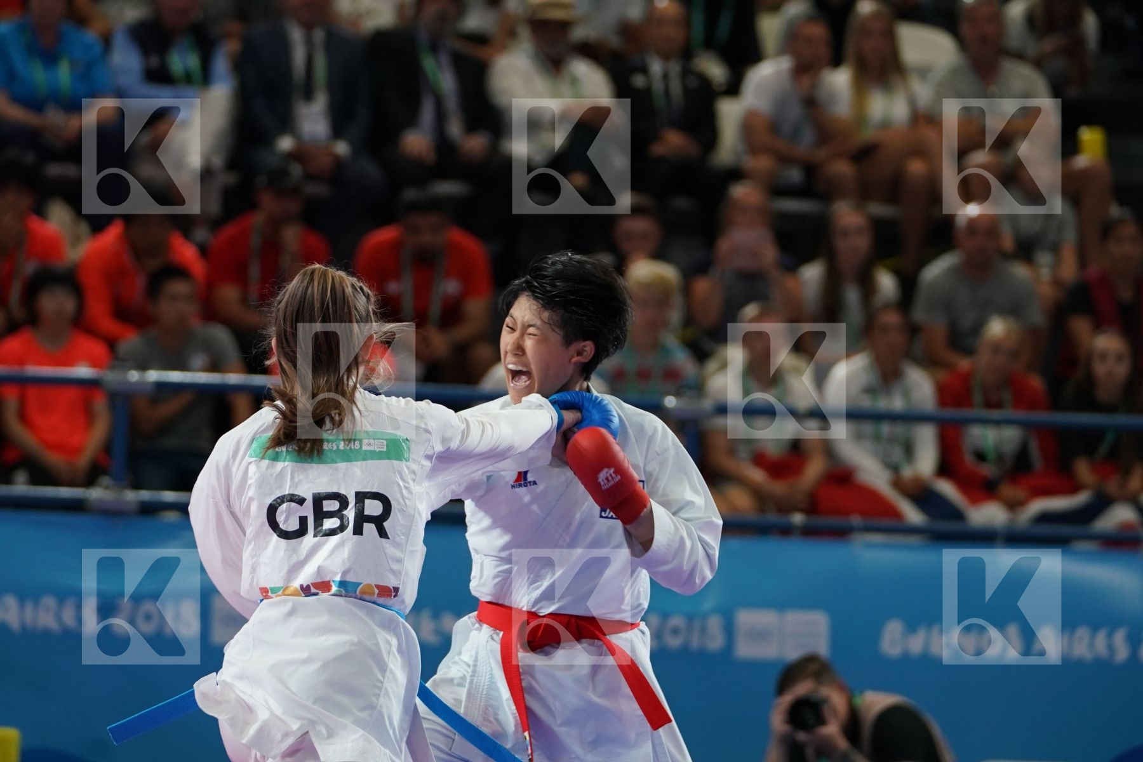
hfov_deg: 10.2
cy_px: 381
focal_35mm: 202
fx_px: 6413
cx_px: 572
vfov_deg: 6.8
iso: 1250
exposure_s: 1/1000
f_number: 2.8
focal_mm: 135
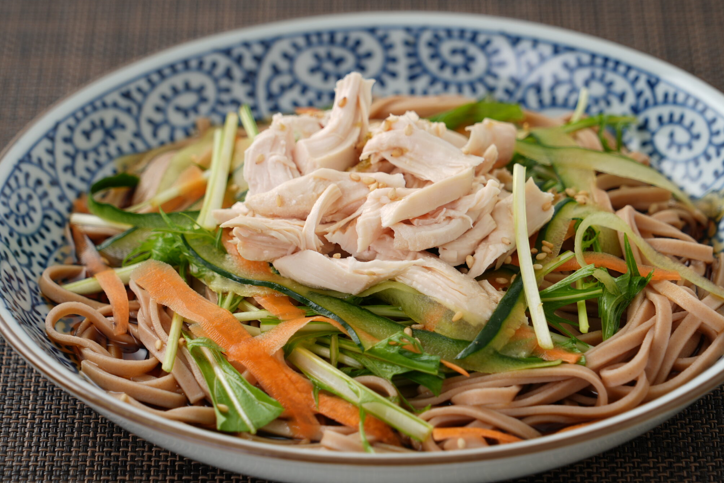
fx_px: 3701
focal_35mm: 184
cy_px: 220
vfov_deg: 7.5
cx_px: 387
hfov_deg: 11.2
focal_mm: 144
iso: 50
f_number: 7.1
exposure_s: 1/250
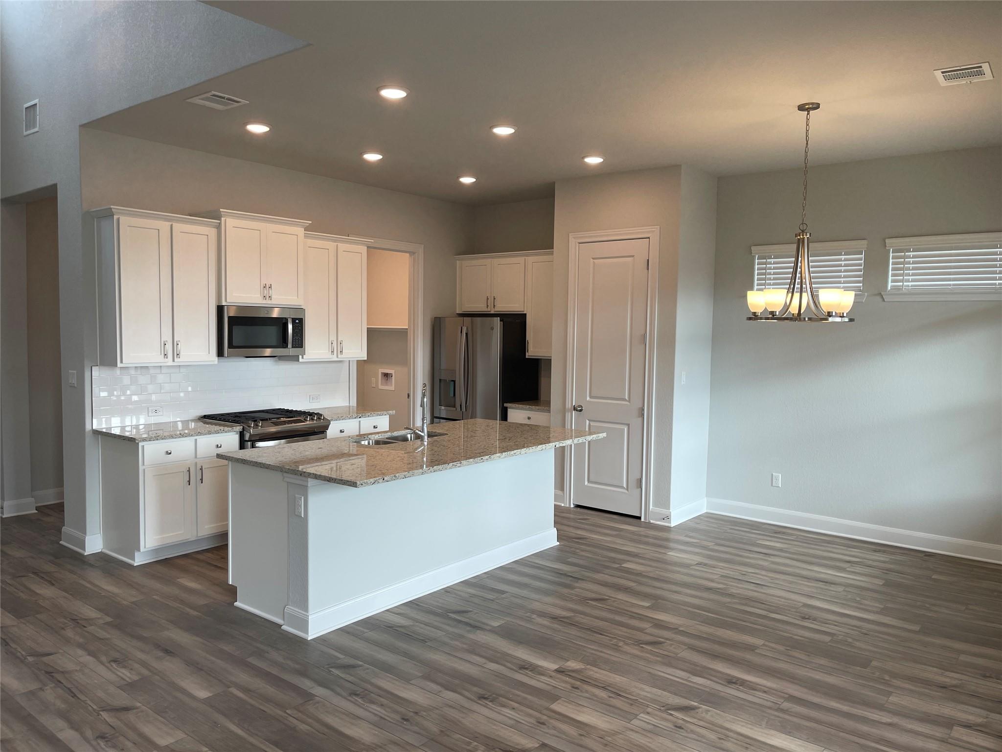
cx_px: 501
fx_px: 753
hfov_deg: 67.3
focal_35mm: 26
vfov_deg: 53.1
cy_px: 376
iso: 40
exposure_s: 1/120
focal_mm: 5.1
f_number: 1.6
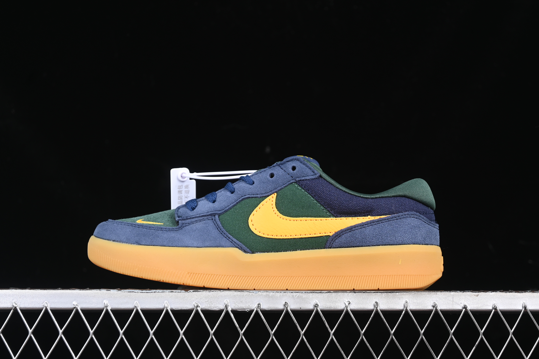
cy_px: 180
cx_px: 270
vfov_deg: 18.2
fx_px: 1123
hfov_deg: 27.0
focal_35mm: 75
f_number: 6.3
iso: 160
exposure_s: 1/60
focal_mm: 50
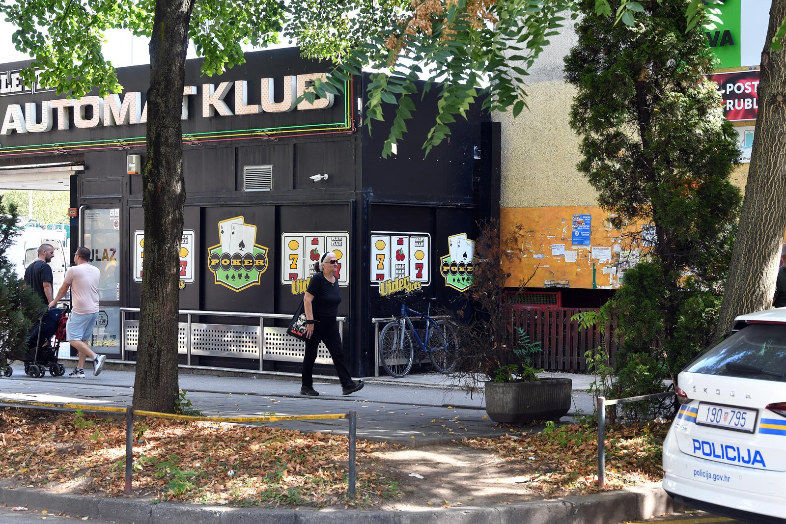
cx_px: 393
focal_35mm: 70
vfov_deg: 19.5
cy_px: 262
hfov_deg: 28.8
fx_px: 1528
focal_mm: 70
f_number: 7.1
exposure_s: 1/160
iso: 640
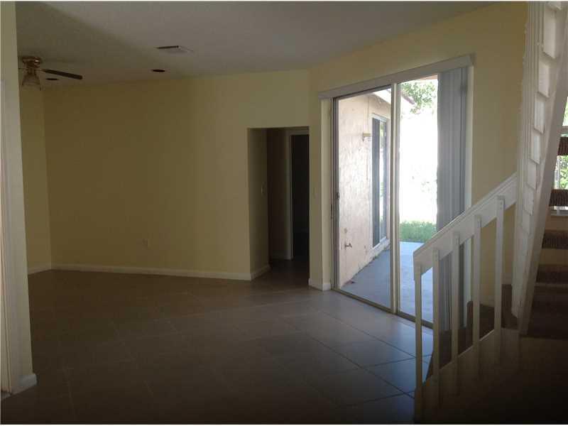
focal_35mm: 35
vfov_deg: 40.7
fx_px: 574
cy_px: 213
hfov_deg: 52.6
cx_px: 284
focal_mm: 4.28
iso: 100
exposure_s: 1/120
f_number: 2.4
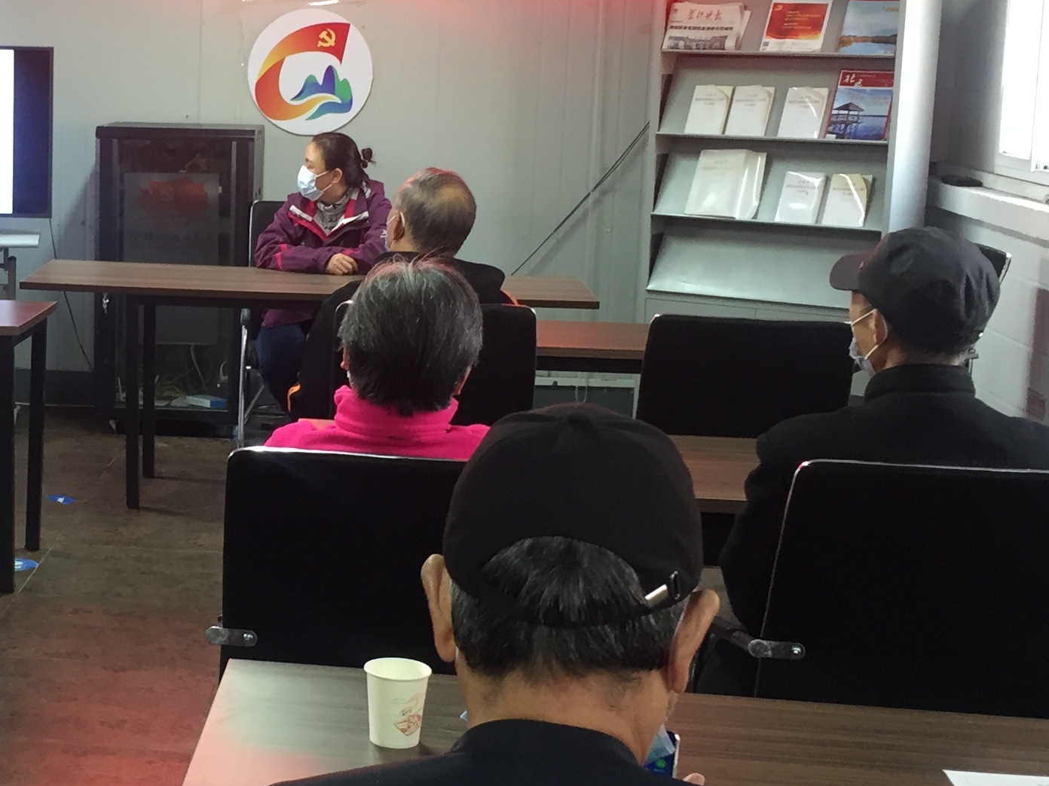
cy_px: 349
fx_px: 2061
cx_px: 139
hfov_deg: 27.7
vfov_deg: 21.6
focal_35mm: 68
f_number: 2.2
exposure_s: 1/33
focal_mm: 4.15
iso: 80
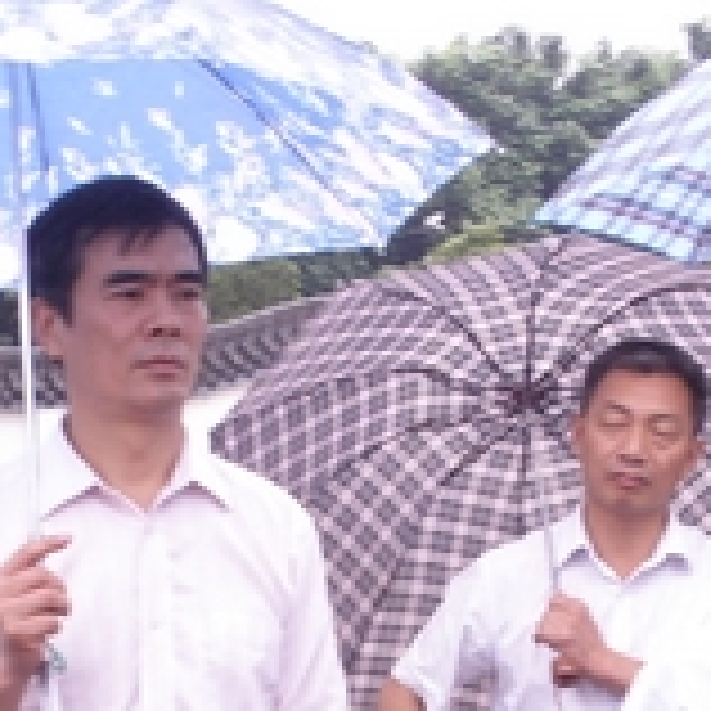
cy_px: 729
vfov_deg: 15.0
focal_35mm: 114
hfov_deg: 15.3
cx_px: 315
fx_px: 2649
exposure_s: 1/30
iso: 64
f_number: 3.5
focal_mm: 6.6
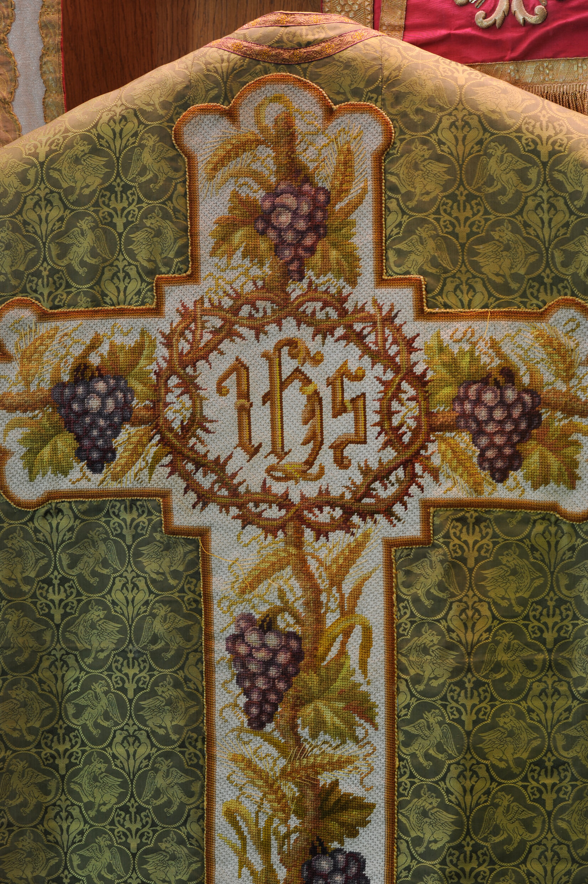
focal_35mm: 70
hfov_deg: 19.4
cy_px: 442
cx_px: 294
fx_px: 1717
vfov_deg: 28.9
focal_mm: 70
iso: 200
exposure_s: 1/1.6
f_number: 8
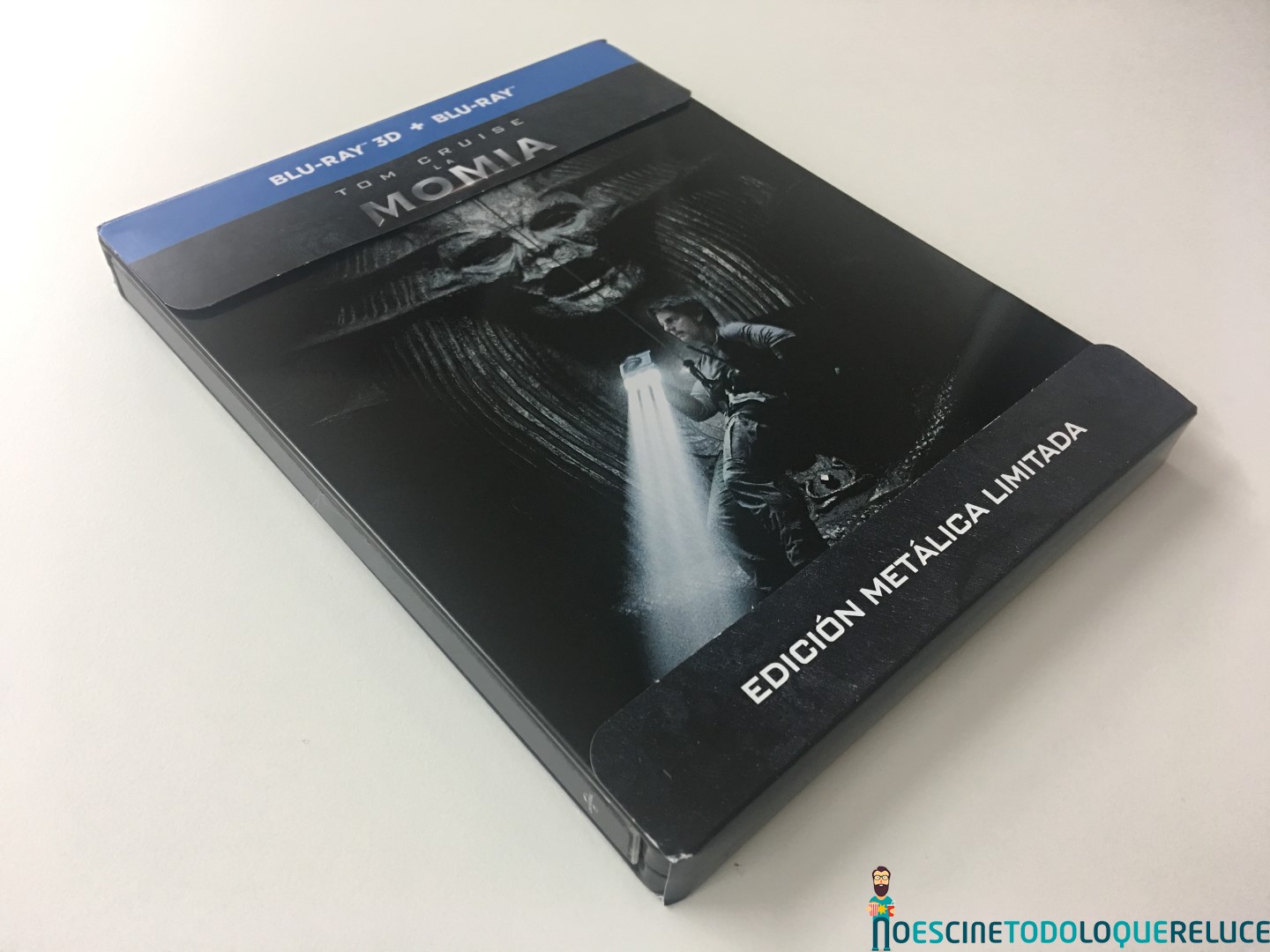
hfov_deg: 61.7
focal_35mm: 29
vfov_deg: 48.2
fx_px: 1064
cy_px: 476
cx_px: 635
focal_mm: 4.15
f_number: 2.2
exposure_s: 1/17
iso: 80
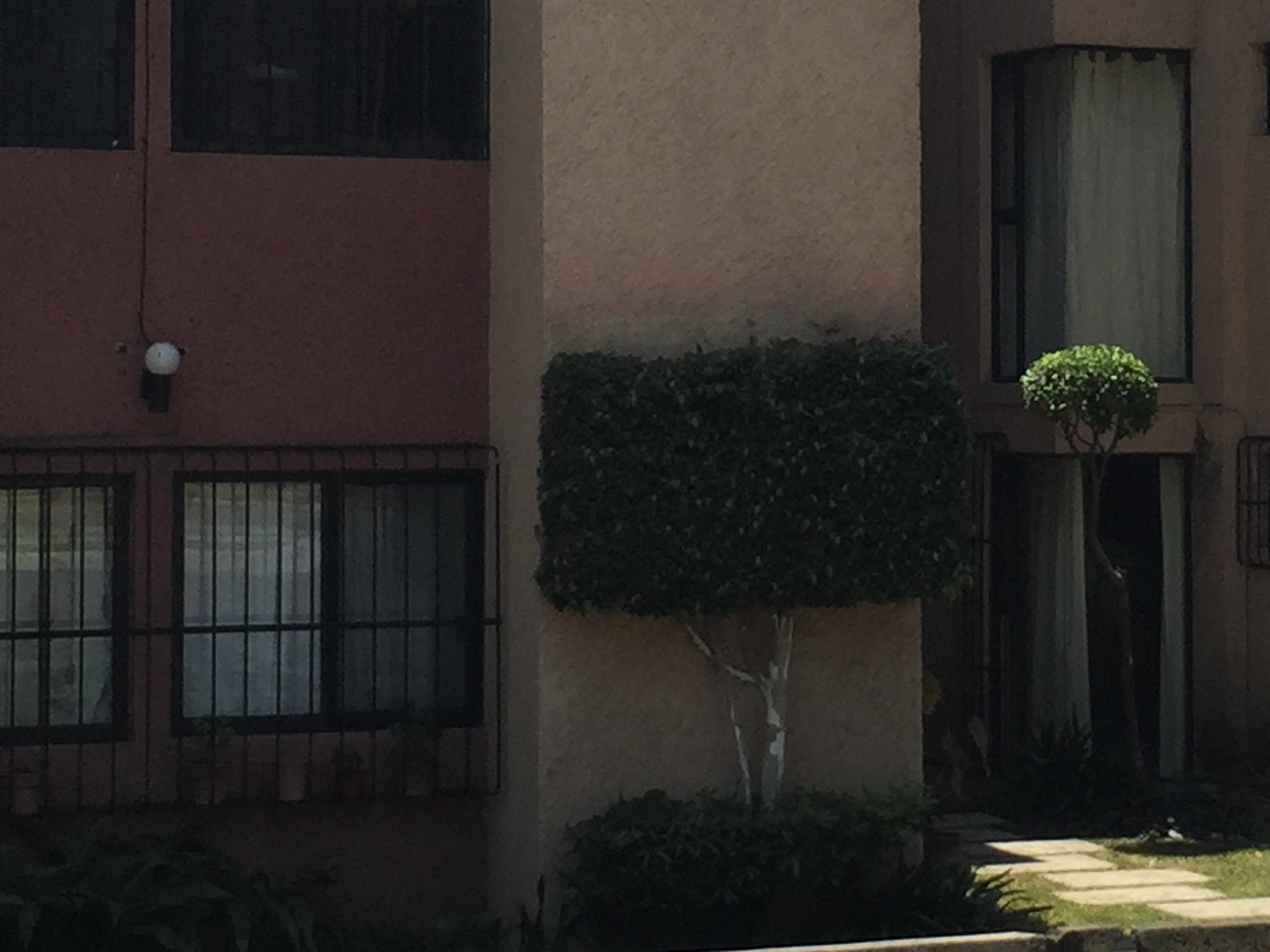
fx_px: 3778
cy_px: 261
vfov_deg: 14.3
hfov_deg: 19.1
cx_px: 779
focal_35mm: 103
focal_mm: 4.15
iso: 32
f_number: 2.2
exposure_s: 1/1647
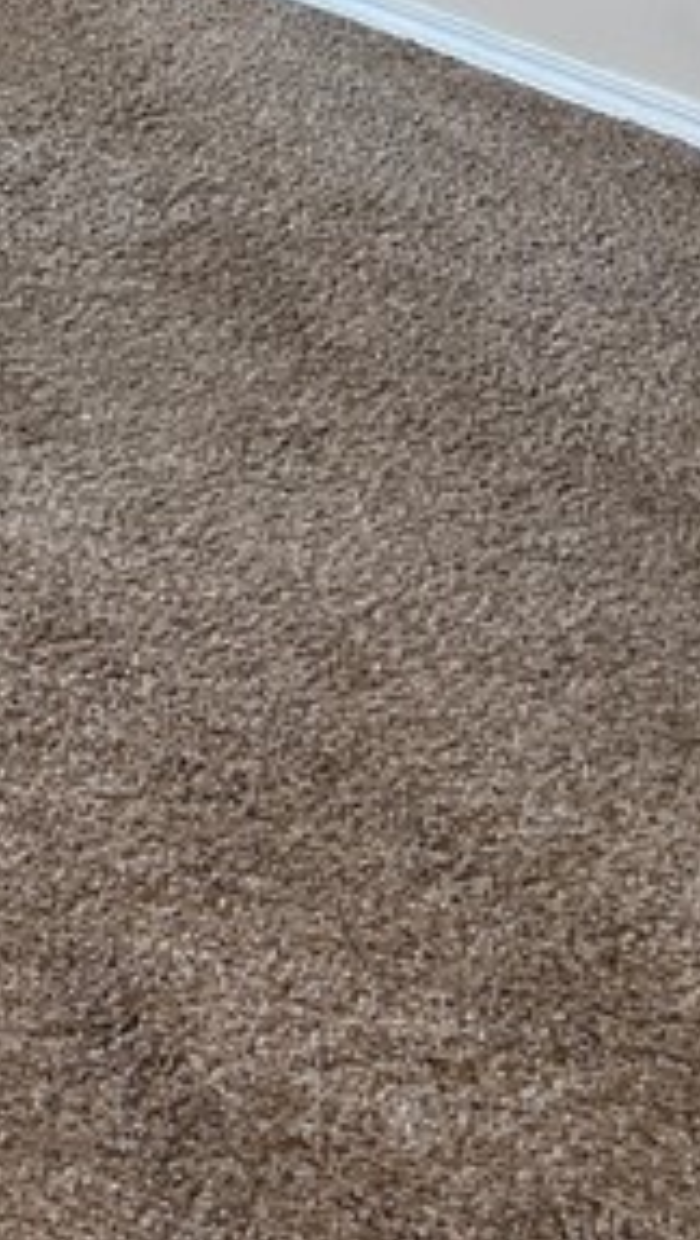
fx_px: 3324
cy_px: -730
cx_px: -583
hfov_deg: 11.2
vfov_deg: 18.3
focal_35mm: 101
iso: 80
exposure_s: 1/60
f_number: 1.5
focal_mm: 5.7
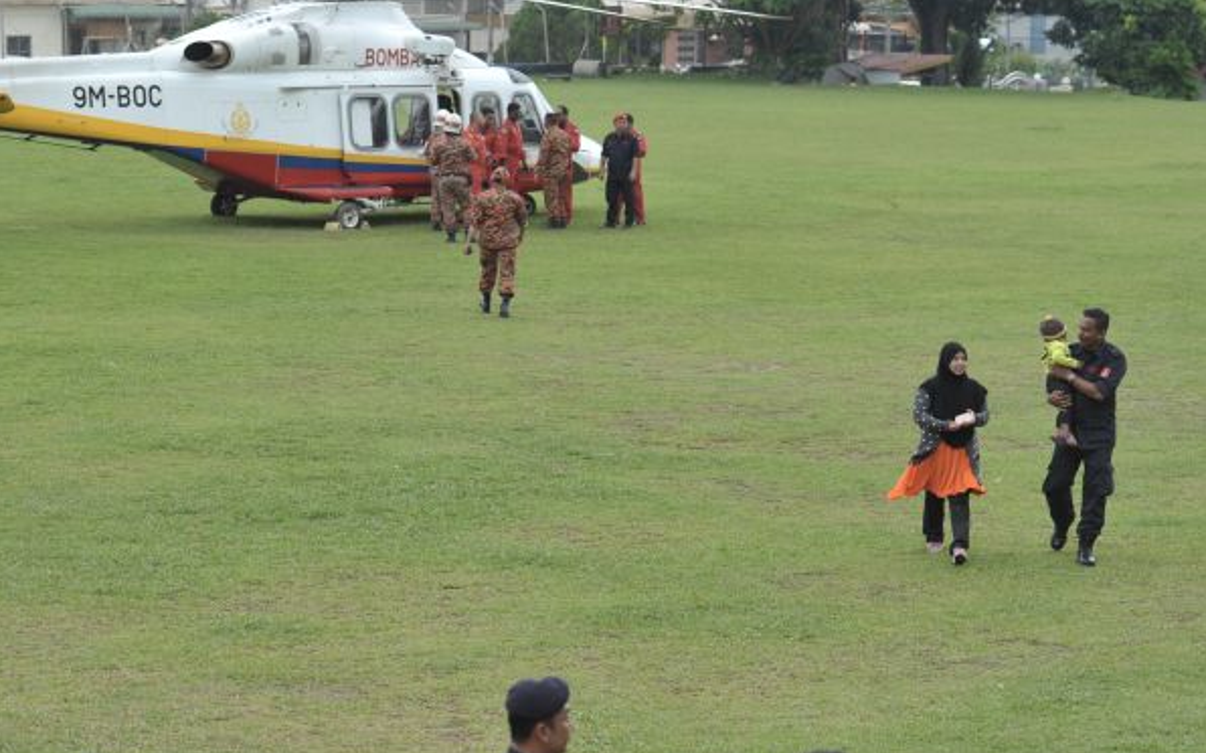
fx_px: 3811
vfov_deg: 11.3
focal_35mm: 116
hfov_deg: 18.0
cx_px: 502
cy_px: 339
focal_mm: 85
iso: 200
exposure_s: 1/800
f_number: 3.5
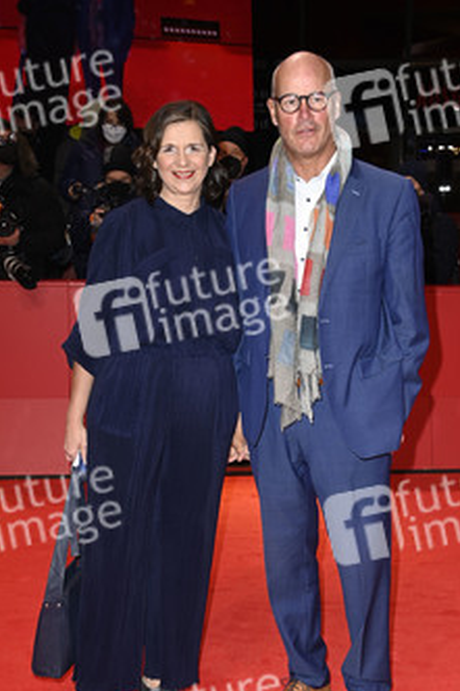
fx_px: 1017
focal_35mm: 53
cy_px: 412
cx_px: 241
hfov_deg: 25.5
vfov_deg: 37.4
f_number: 5.6
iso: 640
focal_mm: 44
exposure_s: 1/160
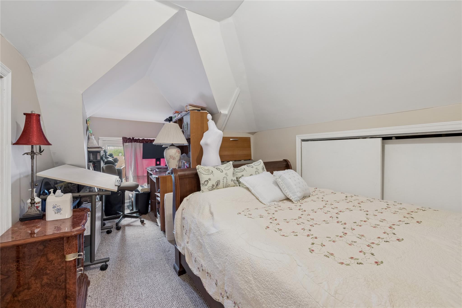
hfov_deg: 100.4
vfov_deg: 77.3
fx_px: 192
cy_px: 154
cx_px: 231
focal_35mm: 15
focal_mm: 15
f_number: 14
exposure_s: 1/3
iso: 640
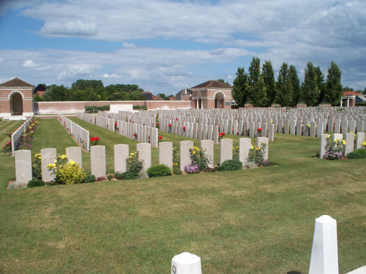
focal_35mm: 36
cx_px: 183
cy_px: 137
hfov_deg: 51.4
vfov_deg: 39.7
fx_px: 381
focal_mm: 7.54
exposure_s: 1/640
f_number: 5
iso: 64
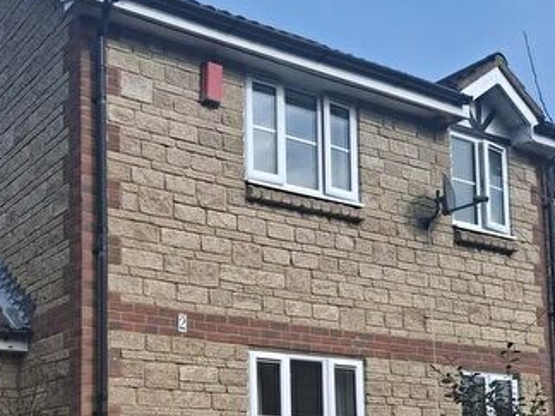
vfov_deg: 26.2
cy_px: 371
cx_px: 192
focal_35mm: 54
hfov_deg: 35.2
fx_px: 866
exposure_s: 1/1285
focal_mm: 4.69
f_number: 1.8
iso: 32
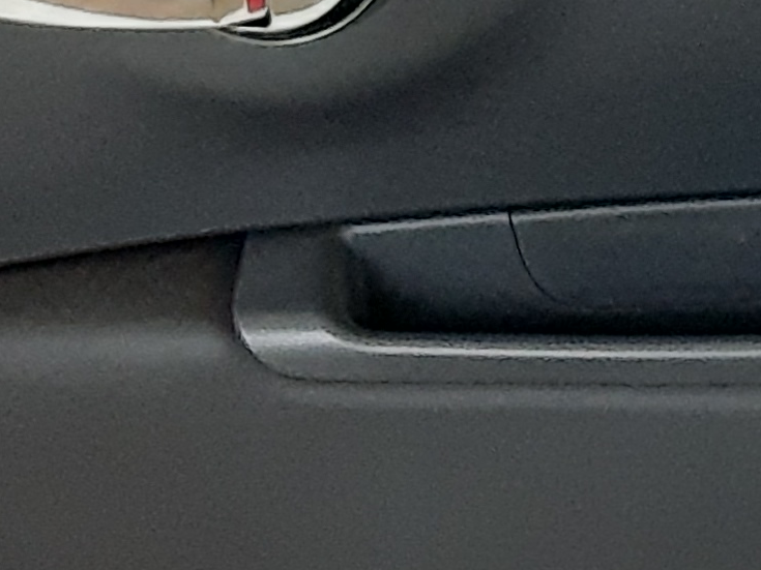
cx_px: 1091
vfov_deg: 7.1
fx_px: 4572
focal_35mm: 208
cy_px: -203
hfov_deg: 9.3
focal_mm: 3.93
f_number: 1.7
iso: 400
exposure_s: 1/25
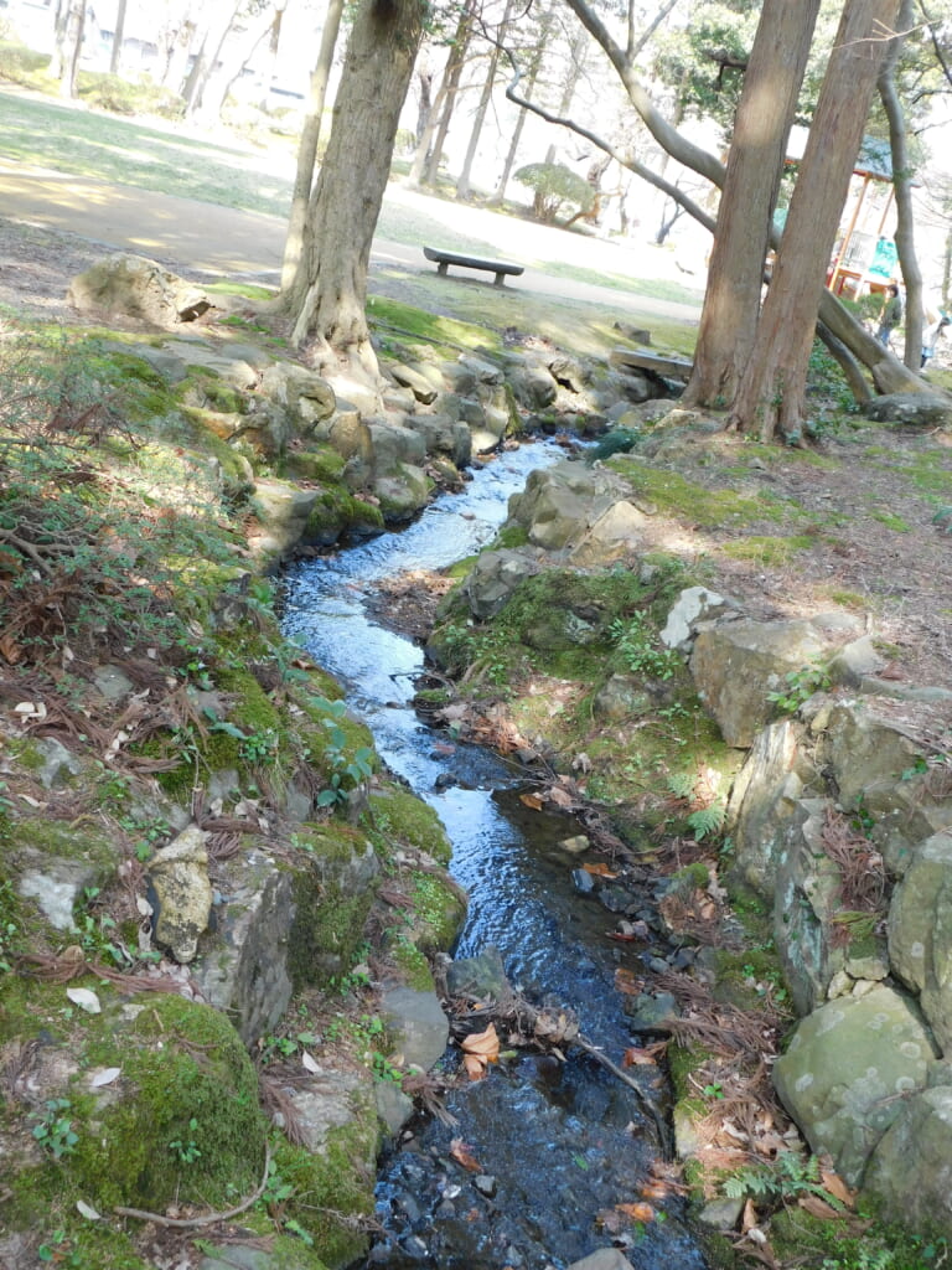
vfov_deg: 51.4
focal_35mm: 36
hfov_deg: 39.7
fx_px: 1320
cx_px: 476
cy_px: 635
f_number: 3.5
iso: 125
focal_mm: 6.3
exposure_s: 1/60
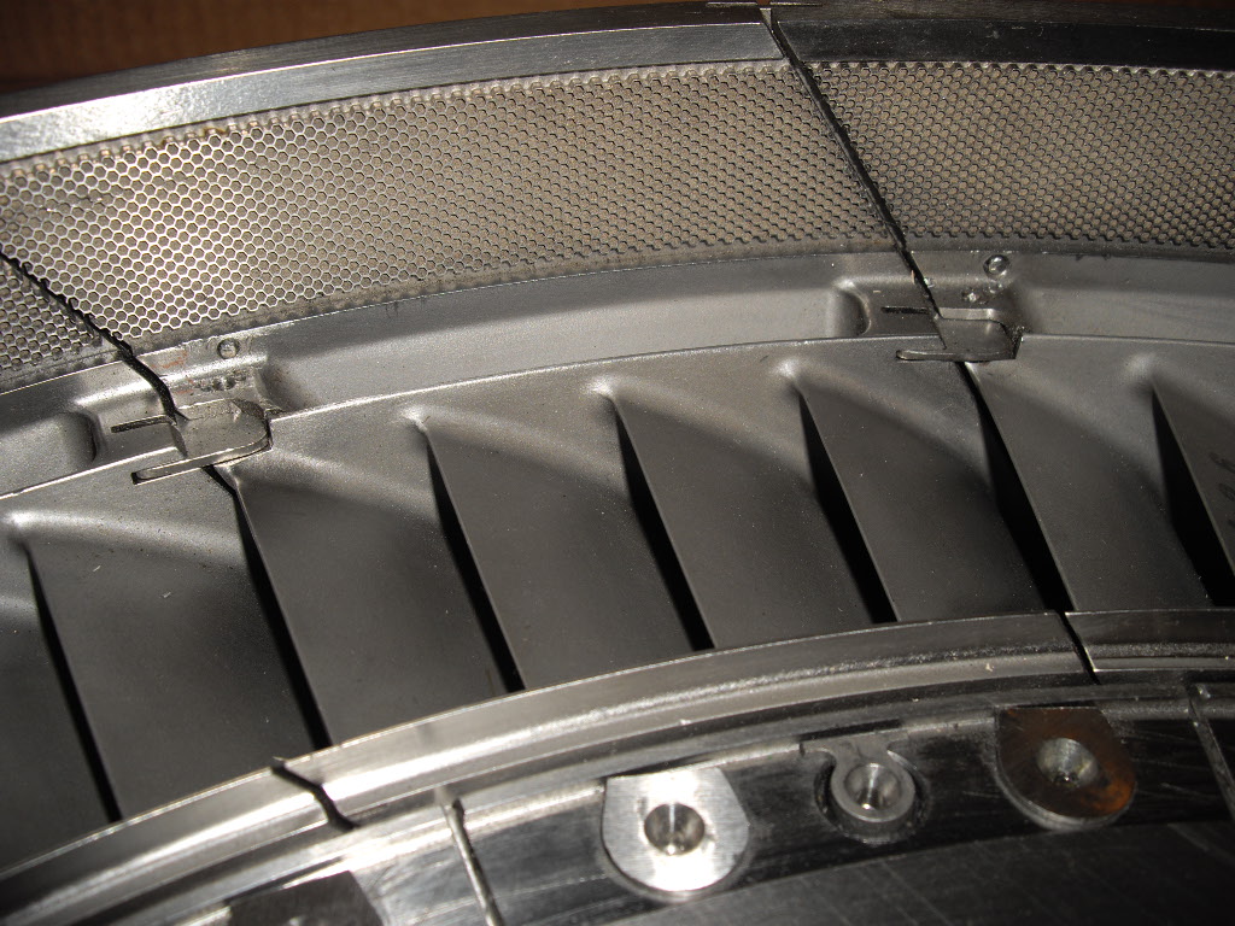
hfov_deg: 49.0
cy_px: 463
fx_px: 1356
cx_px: 618
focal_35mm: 38
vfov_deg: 37.7
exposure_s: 1/40
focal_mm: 7.9
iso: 50
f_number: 8
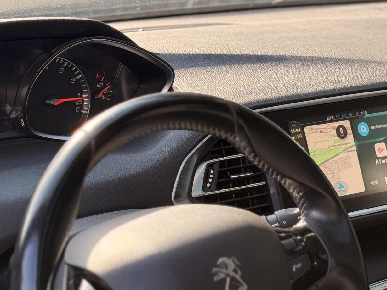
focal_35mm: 100
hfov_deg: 19.6
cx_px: 180
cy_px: 227
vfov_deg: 14.7
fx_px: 1118
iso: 64
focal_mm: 6.76
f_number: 1.78
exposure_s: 1/382
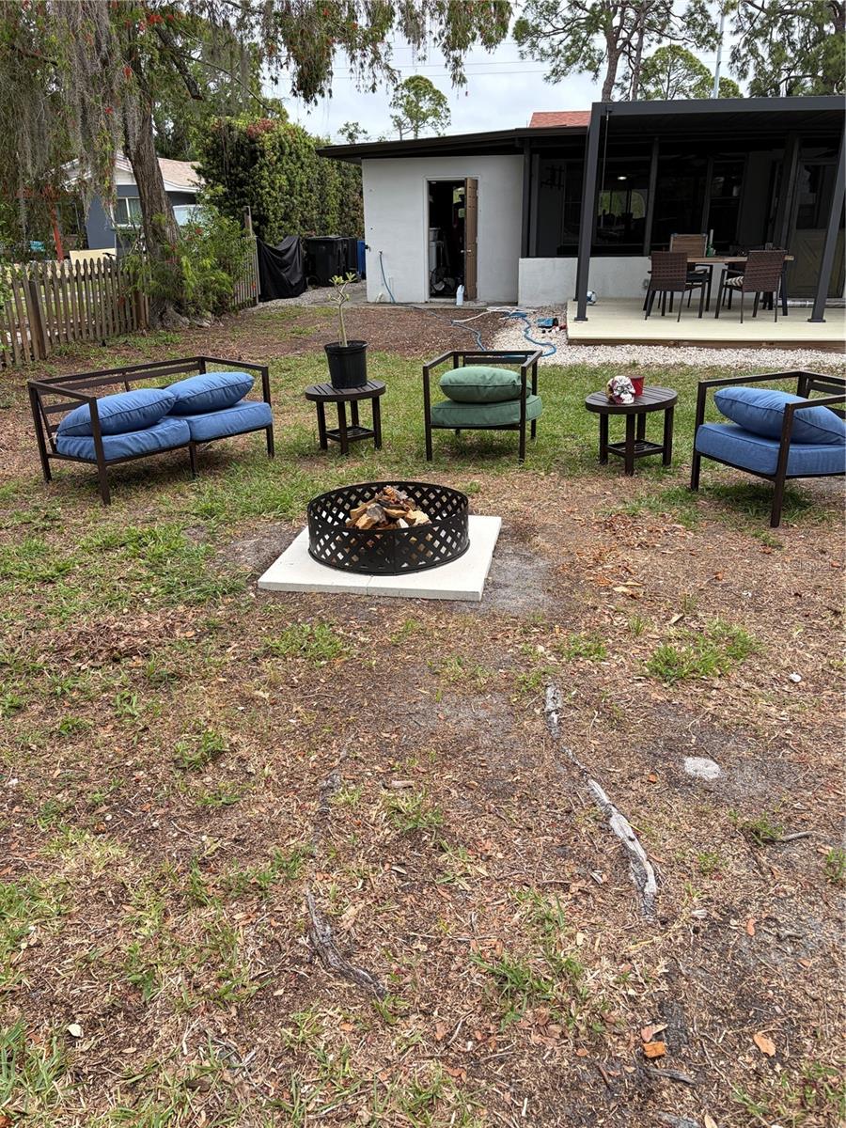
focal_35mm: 26
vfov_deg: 67.3
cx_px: 423
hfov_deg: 53.1
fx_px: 847
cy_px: 564
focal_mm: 5.96
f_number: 1.6
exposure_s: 1/1420
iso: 50
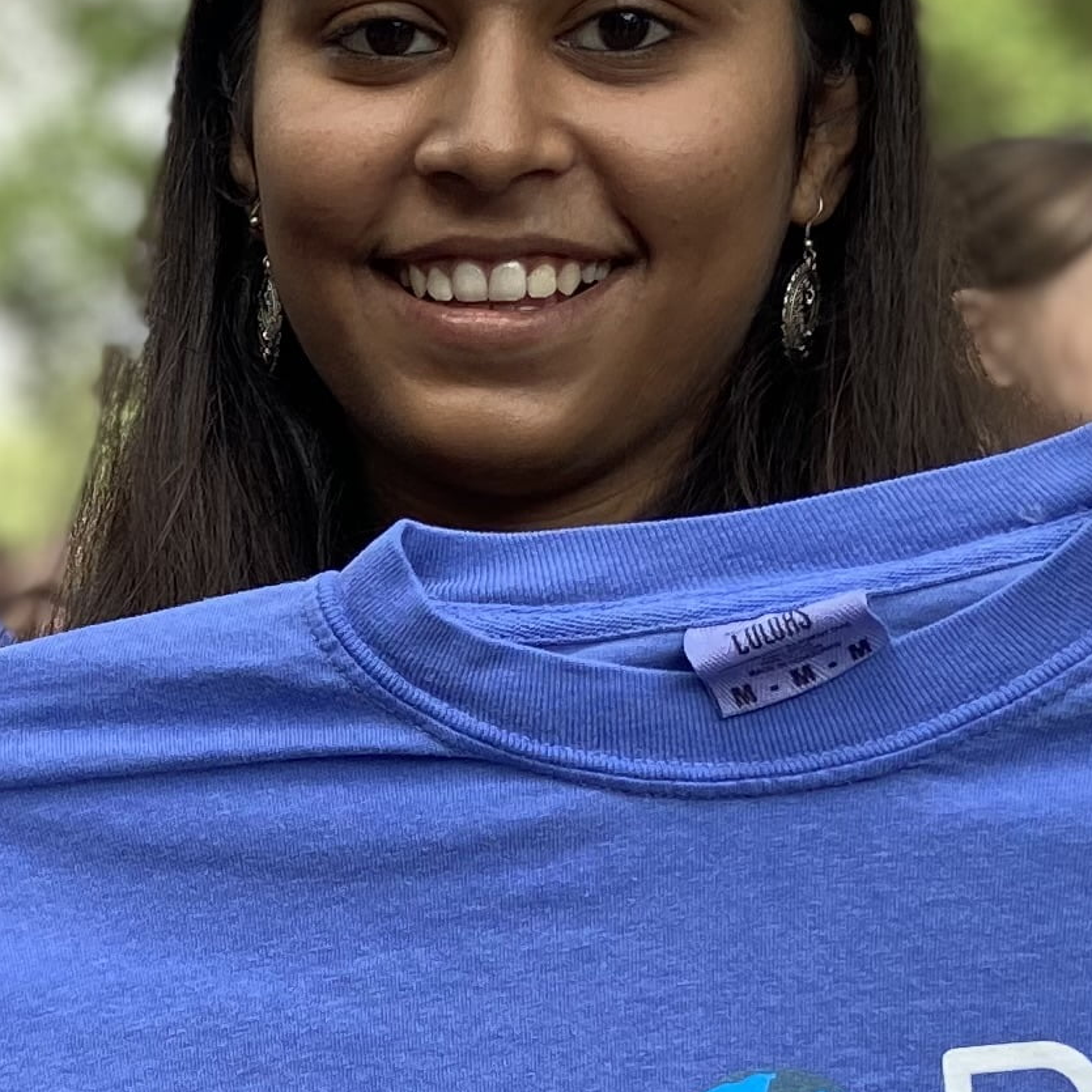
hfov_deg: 15.2
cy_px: 939
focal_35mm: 111
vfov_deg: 15.5
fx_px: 3962
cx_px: -170
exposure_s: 1/147
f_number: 1.8
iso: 32
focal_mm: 4.25
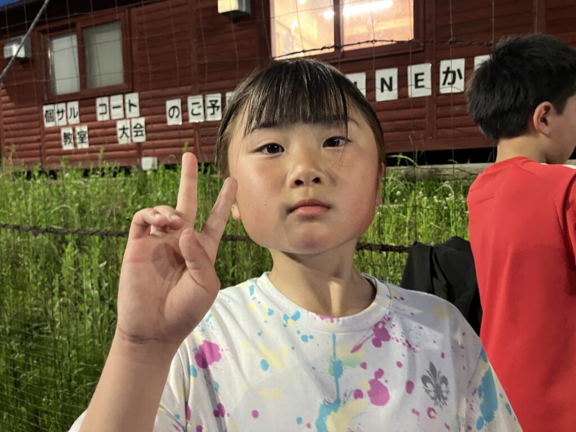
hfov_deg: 63.4
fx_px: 466
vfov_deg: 49.7
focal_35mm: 28
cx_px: 288
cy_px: 216
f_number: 1.8
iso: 400
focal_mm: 3.99
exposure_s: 1/33
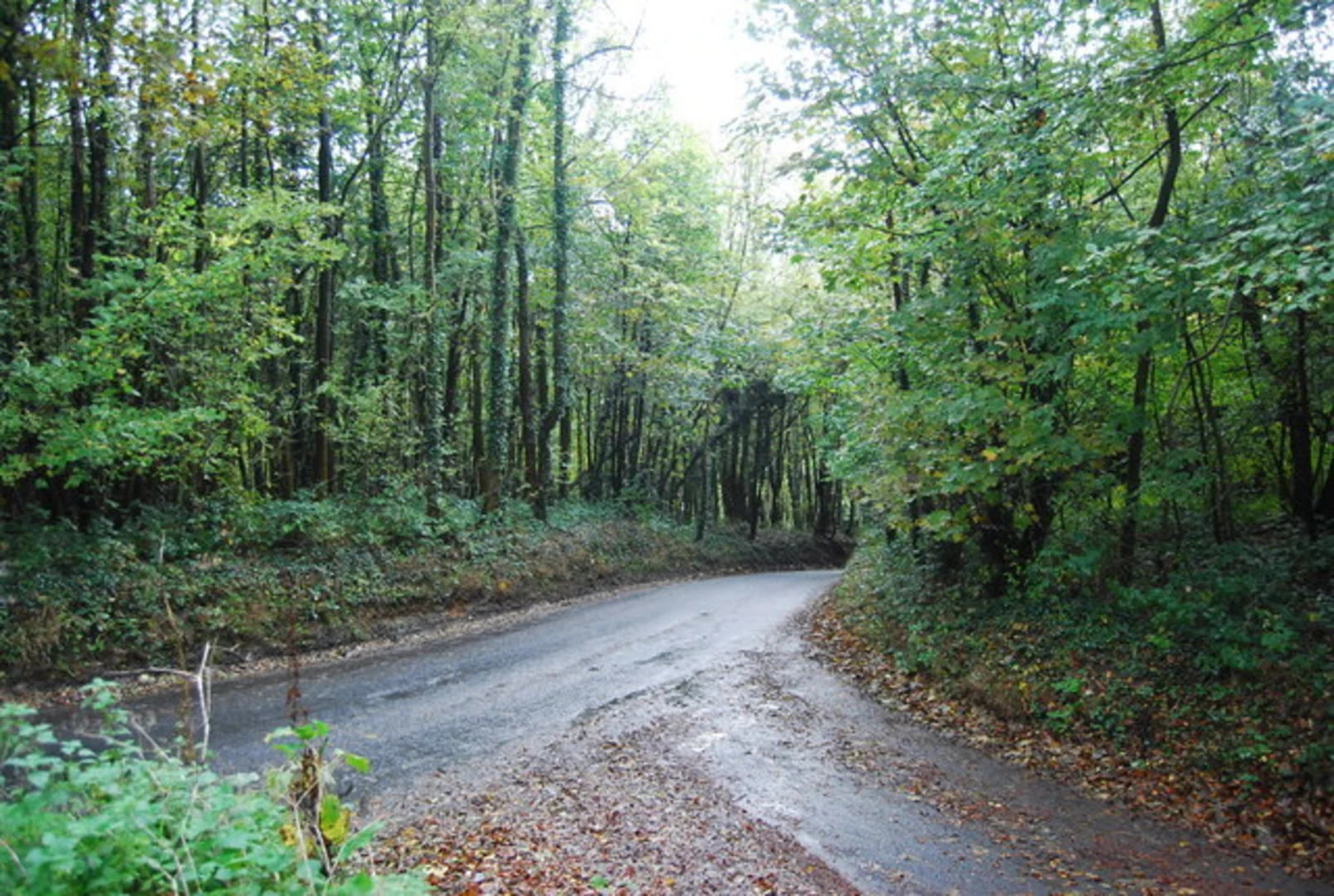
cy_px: 448
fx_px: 1003
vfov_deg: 48.2
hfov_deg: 67.3
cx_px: 667
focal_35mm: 27
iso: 800
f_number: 3.5
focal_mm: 18
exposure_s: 1/100
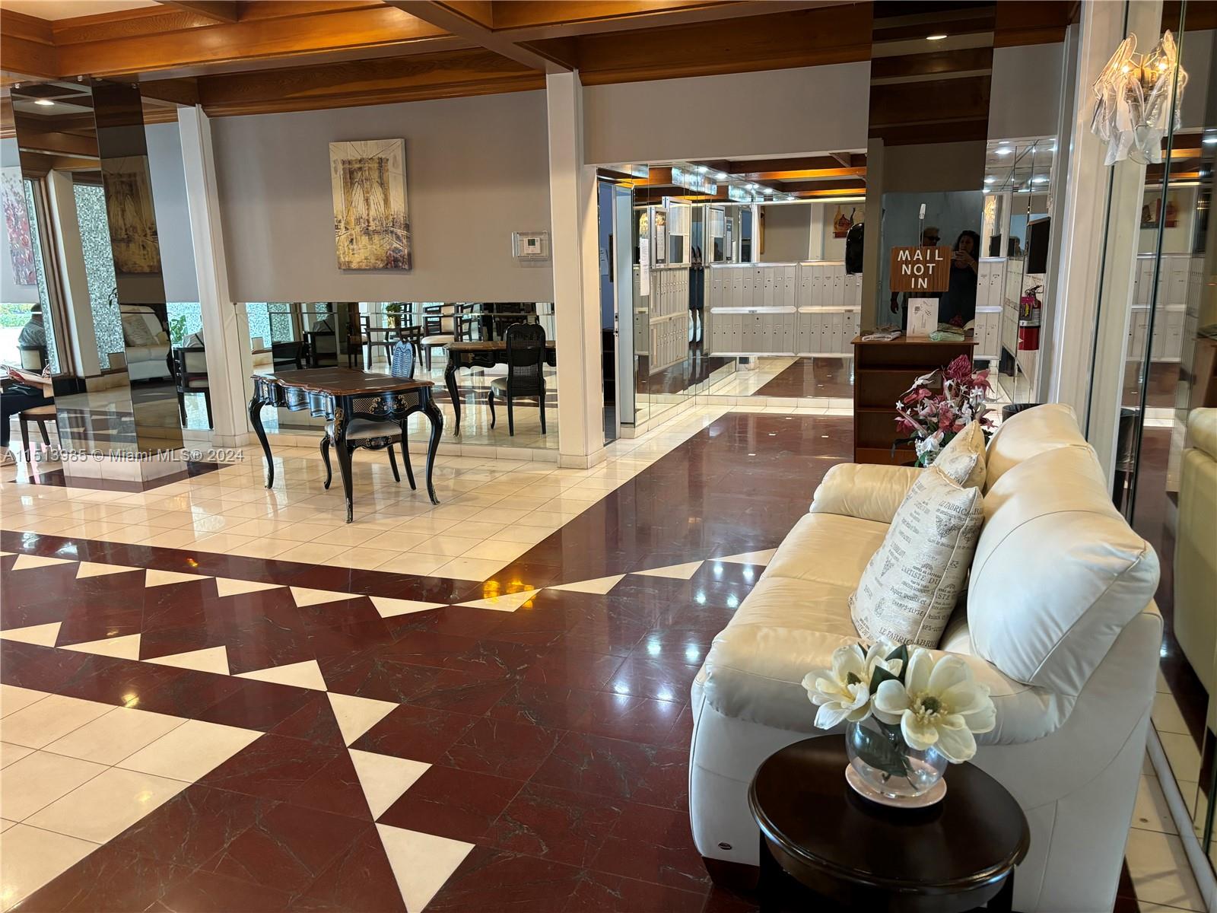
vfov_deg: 53.1
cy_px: 456
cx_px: 608
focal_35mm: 26
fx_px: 914
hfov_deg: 67.3
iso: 200
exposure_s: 1/60
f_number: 1.6
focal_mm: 5.96
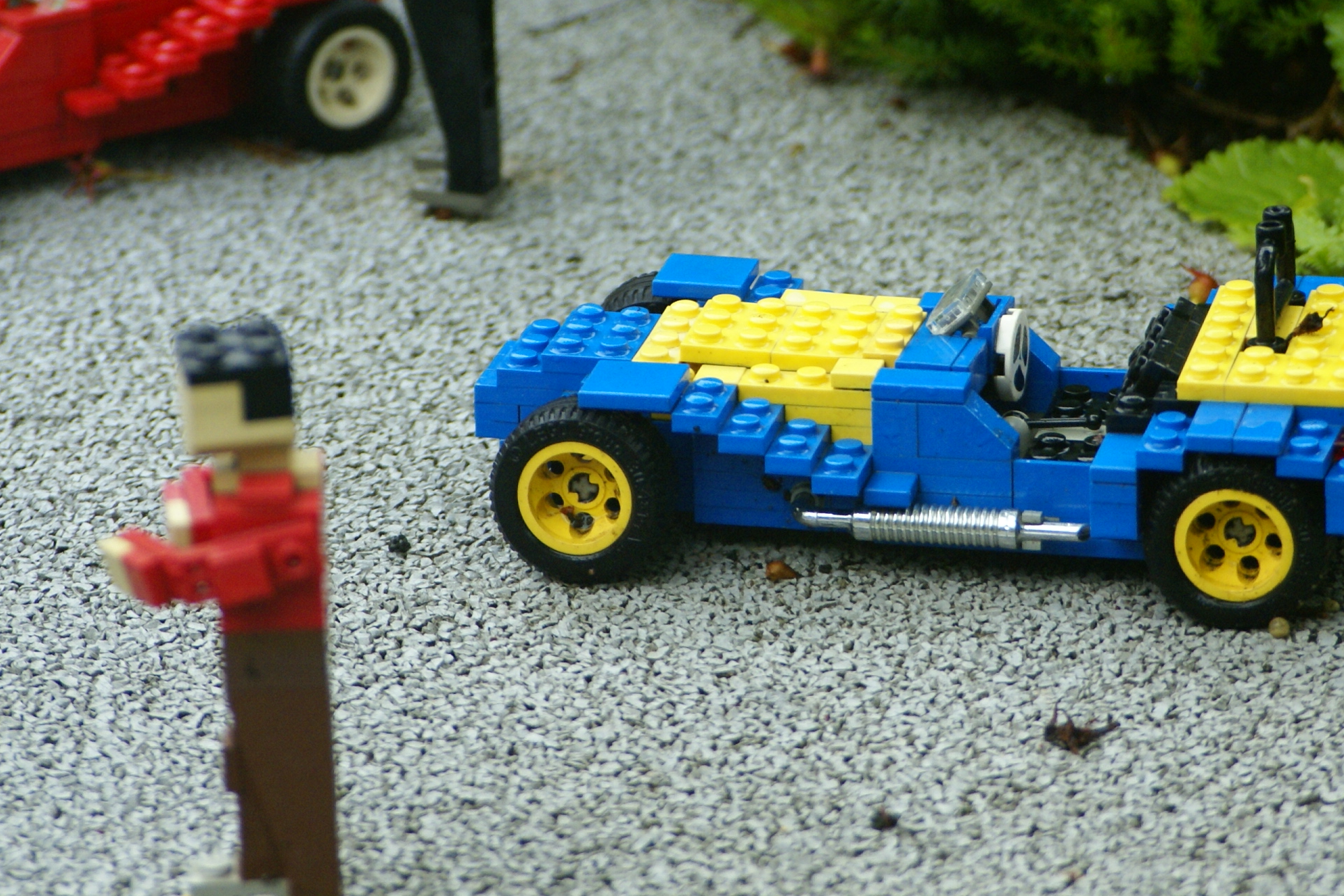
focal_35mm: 237
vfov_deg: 5.8
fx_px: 8837
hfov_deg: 8.7
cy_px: 423
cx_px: 809
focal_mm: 105
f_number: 5.6
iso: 400
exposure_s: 1/160
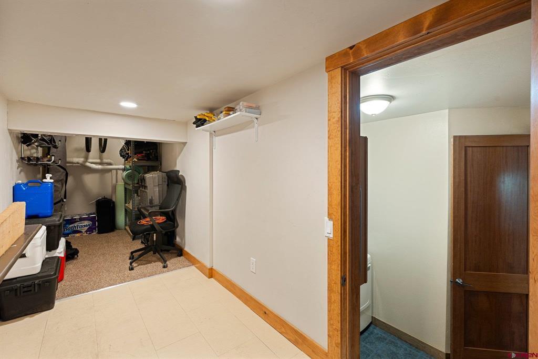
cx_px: 269
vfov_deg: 73.7
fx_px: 239
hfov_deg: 96.8
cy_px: 180
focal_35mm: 16
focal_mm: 16
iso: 400
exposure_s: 1/2.5
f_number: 8
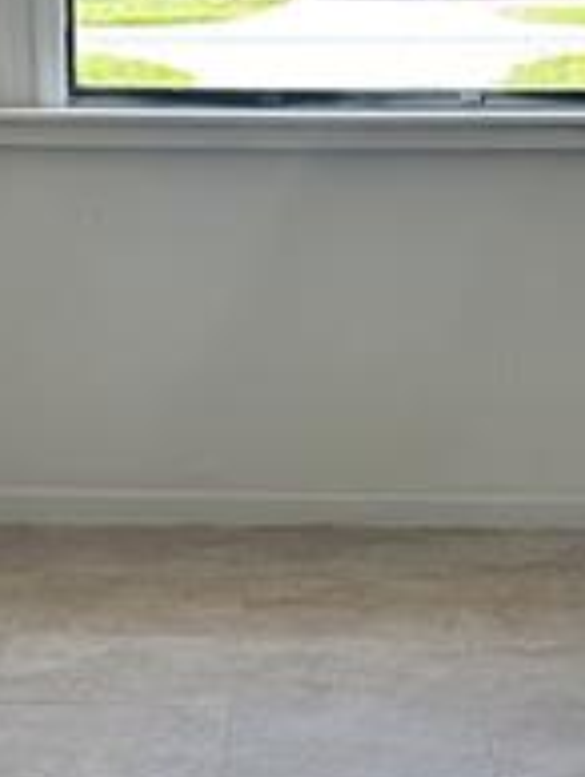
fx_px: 2136
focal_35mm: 95
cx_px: 301
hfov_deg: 15.6
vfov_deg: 19.9
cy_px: 801
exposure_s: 1/235
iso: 80
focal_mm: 6.86
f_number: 1.78
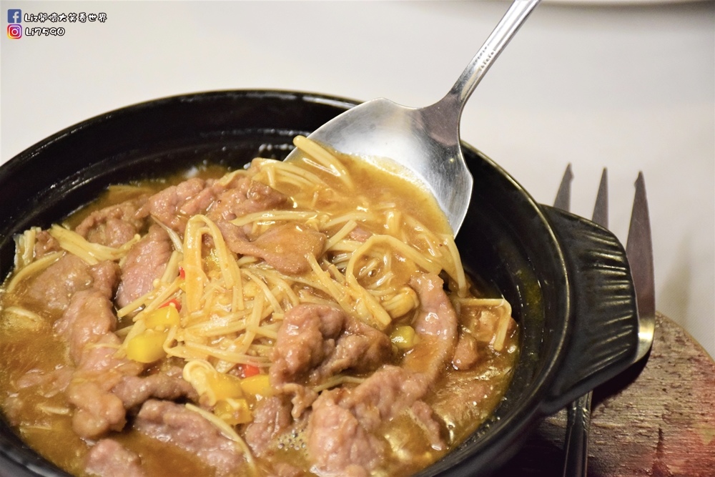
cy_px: 238
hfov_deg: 16.1
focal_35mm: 128
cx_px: 358
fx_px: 2532
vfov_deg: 10.8
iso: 4000
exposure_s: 1/125
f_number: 5.3
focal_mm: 85
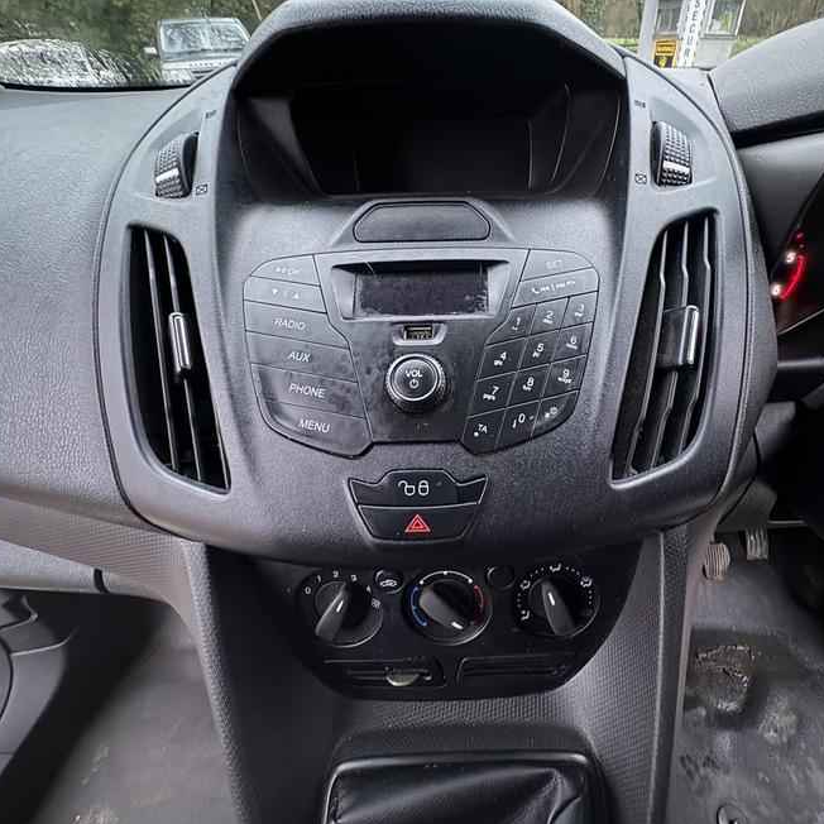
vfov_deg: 83.9
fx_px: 458
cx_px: 494
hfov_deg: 83.0
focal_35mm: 17
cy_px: 423
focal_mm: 2.22
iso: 500
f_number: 2.2
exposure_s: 1/10
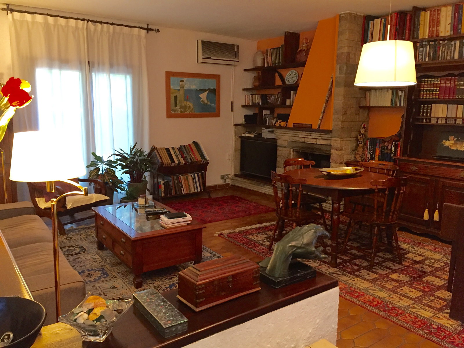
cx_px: 232
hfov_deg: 61.7
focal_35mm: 29
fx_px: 389
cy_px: 174
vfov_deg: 48.2
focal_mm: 4.15
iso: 200
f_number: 2.2
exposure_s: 1/33
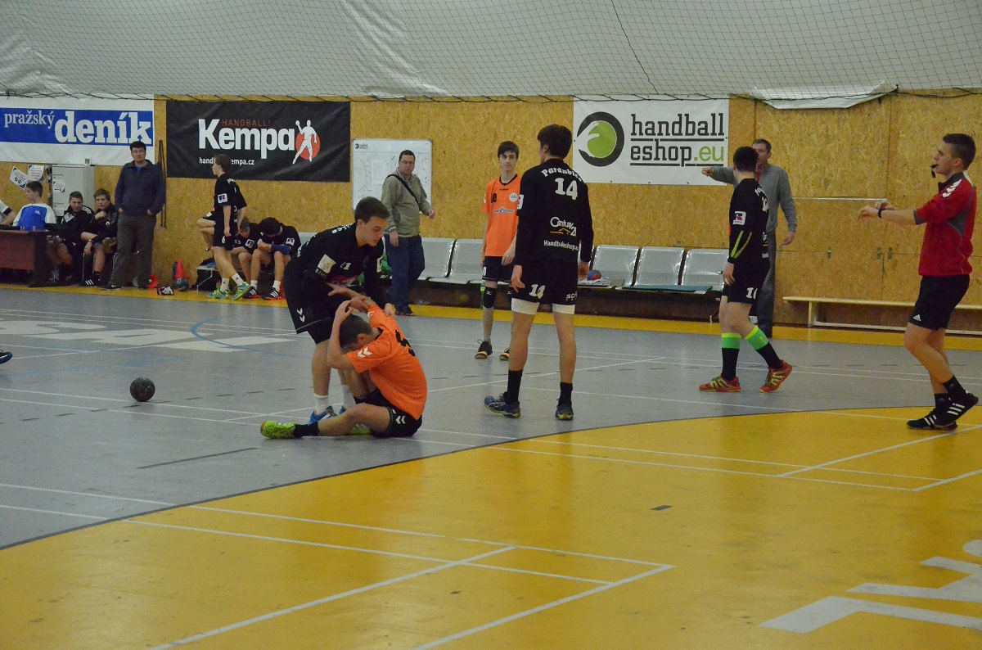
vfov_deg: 18.1
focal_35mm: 75
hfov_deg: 27.1
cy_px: 325
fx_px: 2041
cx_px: 491
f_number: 5.6
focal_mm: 50
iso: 6400
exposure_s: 1/1000
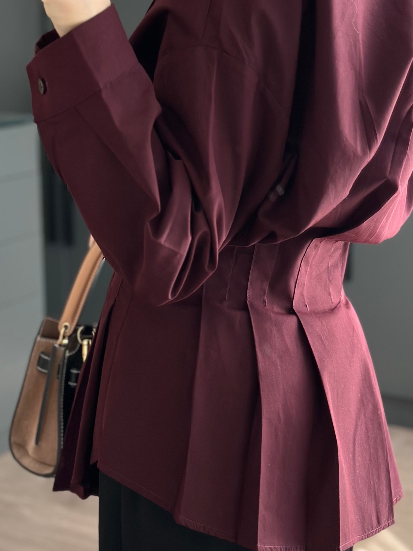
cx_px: 146
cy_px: 254
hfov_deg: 18.9
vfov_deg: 25.0
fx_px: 1241
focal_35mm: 78
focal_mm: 6.86
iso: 80
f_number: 1.78
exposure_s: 1/121
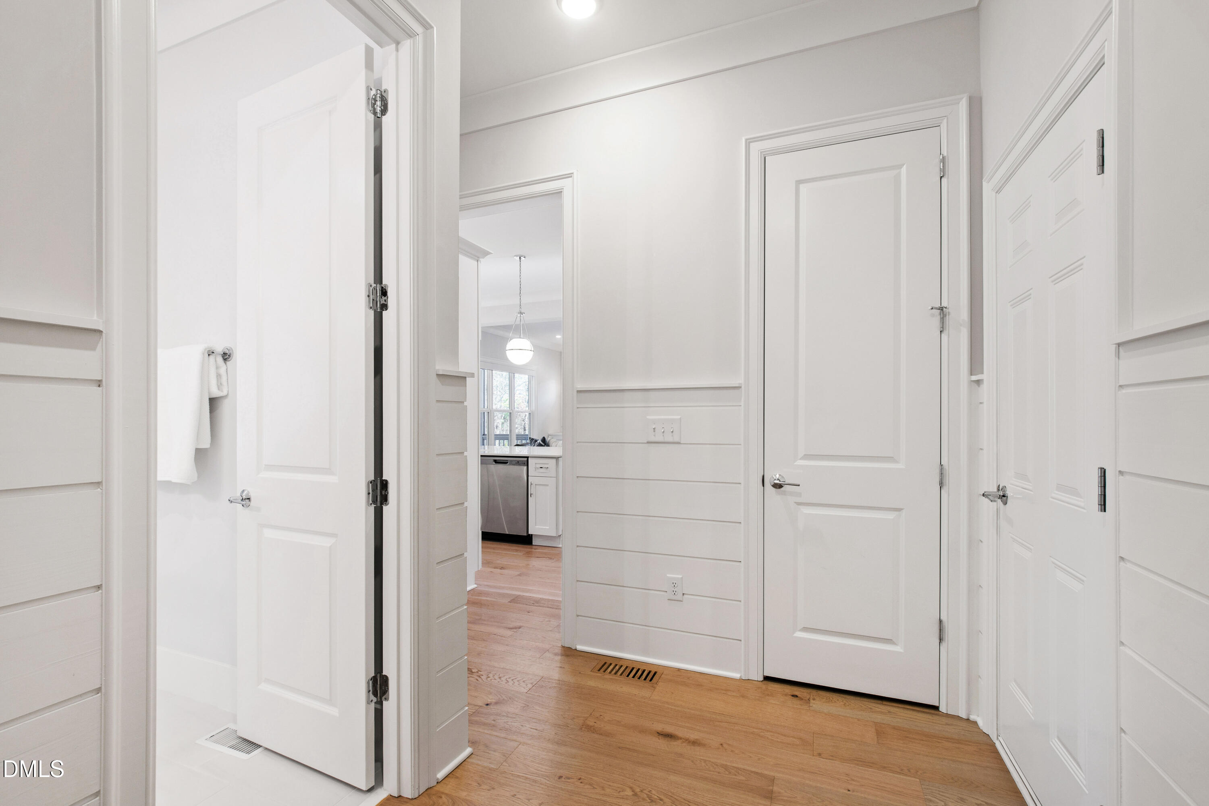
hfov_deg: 100.4
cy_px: 403
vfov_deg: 77.3
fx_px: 504
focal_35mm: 15
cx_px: 604
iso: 100
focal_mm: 10
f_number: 8
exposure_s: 1/2.5
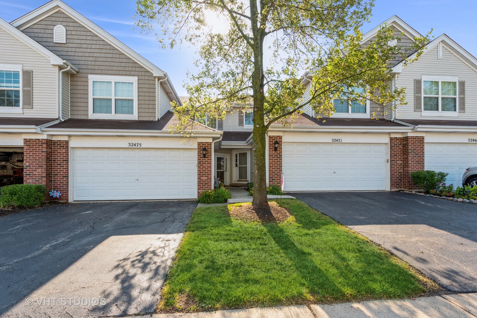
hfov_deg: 96.7
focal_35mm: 16
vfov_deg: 73.8
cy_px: 159
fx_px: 212
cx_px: 238
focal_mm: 16
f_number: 8
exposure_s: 1/125
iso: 200
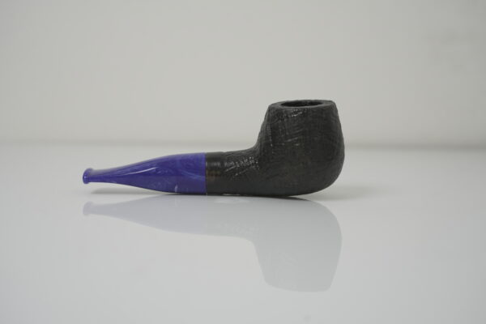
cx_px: 243
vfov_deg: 28.6
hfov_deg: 41.9
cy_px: 162
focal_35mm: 47
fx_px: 634
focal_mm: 47
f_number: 5.6
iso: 500
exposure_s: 1/125
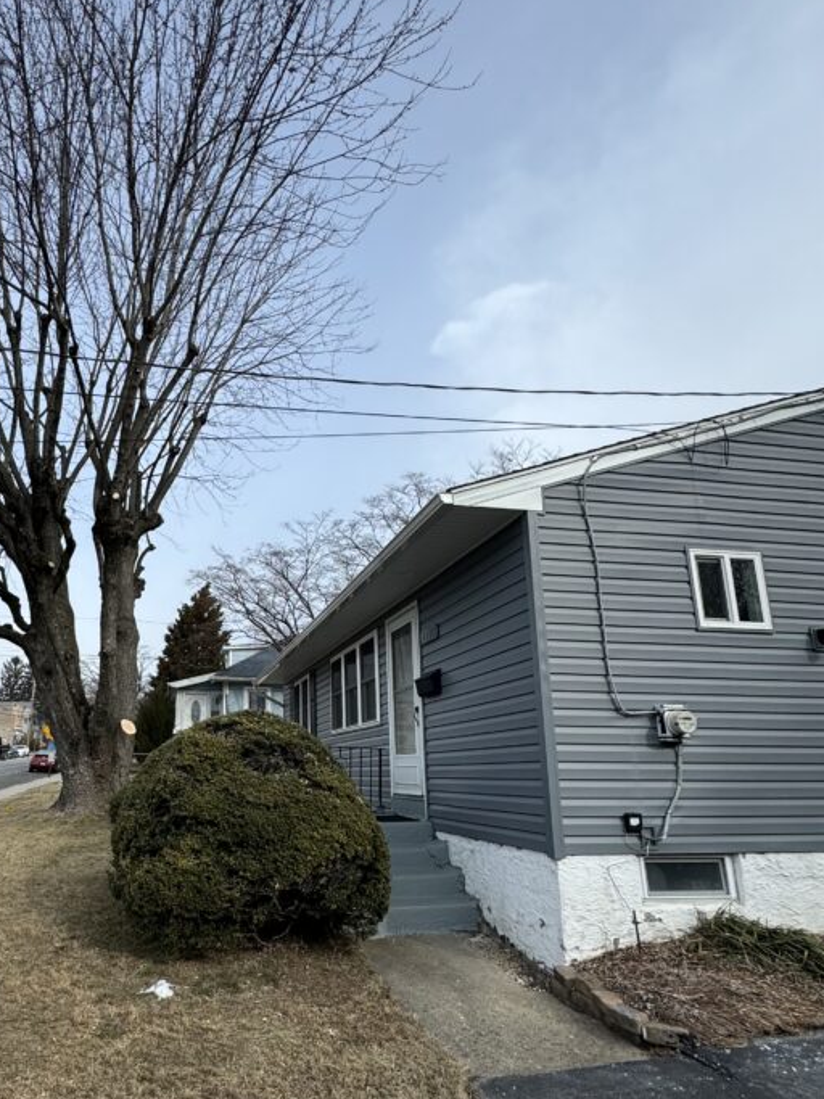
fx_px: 667
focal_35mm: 21
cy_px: 626
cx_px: 262
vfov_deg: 78.6
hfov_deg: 61.6
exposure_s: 1/1299
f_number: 2.2
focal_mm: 2.22
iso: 40
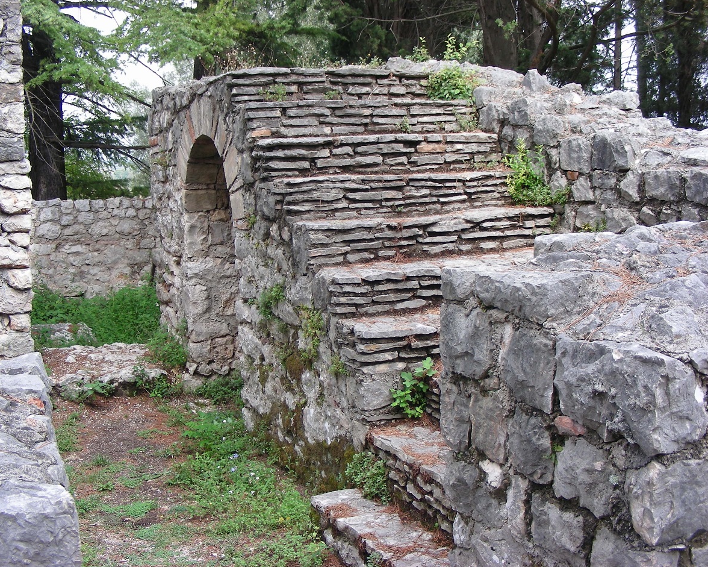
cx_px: 331
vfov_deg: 37.3
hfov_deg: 45.8
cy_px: 282
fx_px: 838
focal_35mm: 40
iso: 50
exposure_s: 1/114
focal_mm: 6.3
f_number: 3.5
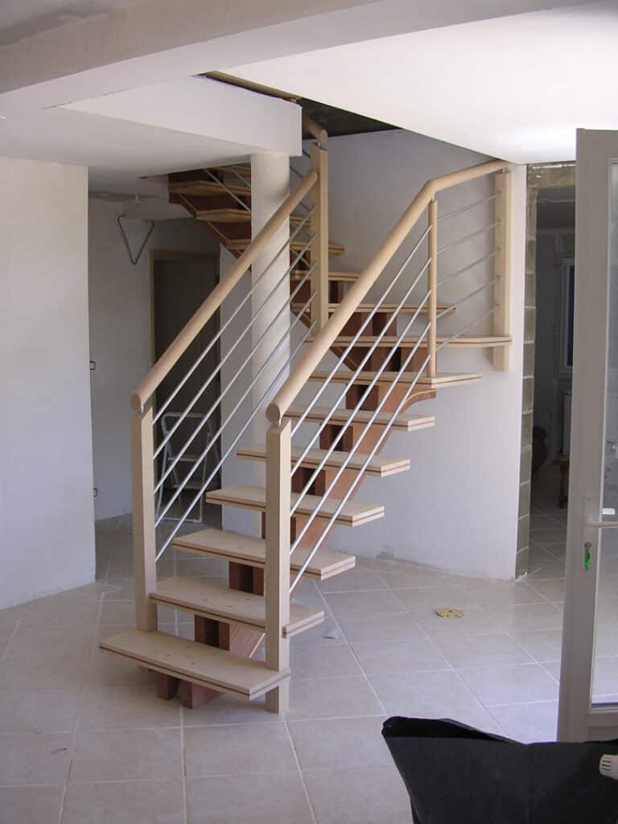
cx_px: 309
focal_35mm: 38
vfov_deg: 49.0
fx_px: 905
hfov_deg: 37.7
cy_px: 412
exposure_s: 1/97.9
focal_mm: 5.8
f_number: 2.8
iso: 100
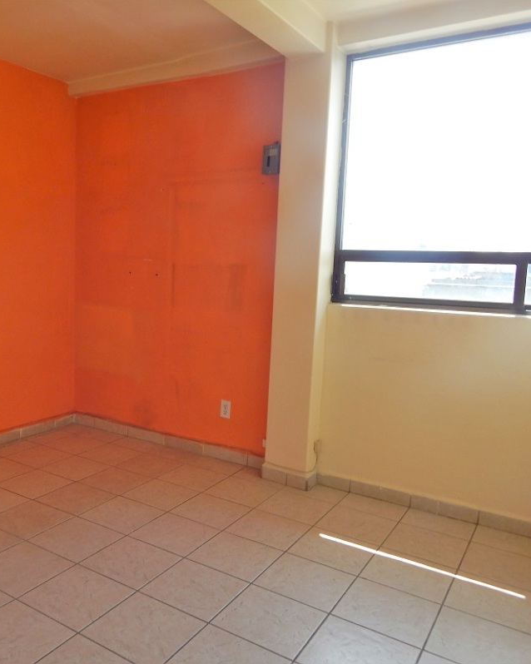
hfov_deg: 47.5
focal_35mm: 30
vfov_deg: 58.8
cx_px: 166
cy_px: 332
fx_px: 590
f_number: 3
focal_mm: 4
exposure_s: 1/100
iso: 125
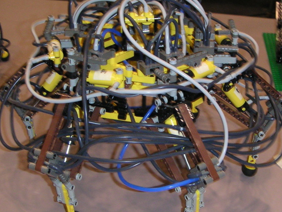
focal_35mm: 61
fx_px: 497
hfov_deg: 31.7
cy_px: 122
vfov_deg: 24.0
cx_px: 146
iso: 160
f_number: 2.8
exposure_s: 1/45
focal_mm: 6
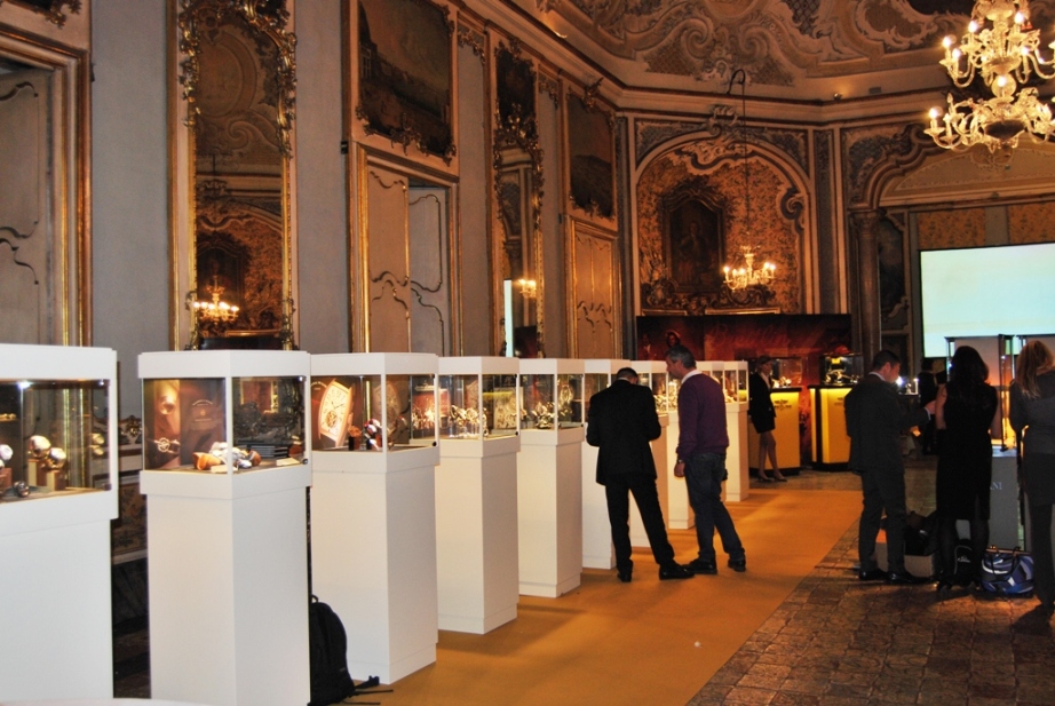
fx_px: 968
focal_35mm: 33
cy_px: 353
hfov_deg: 57.2
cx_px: 528
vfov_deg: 40.1
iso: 200
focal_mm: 22
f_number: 3.8
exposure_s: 1/60
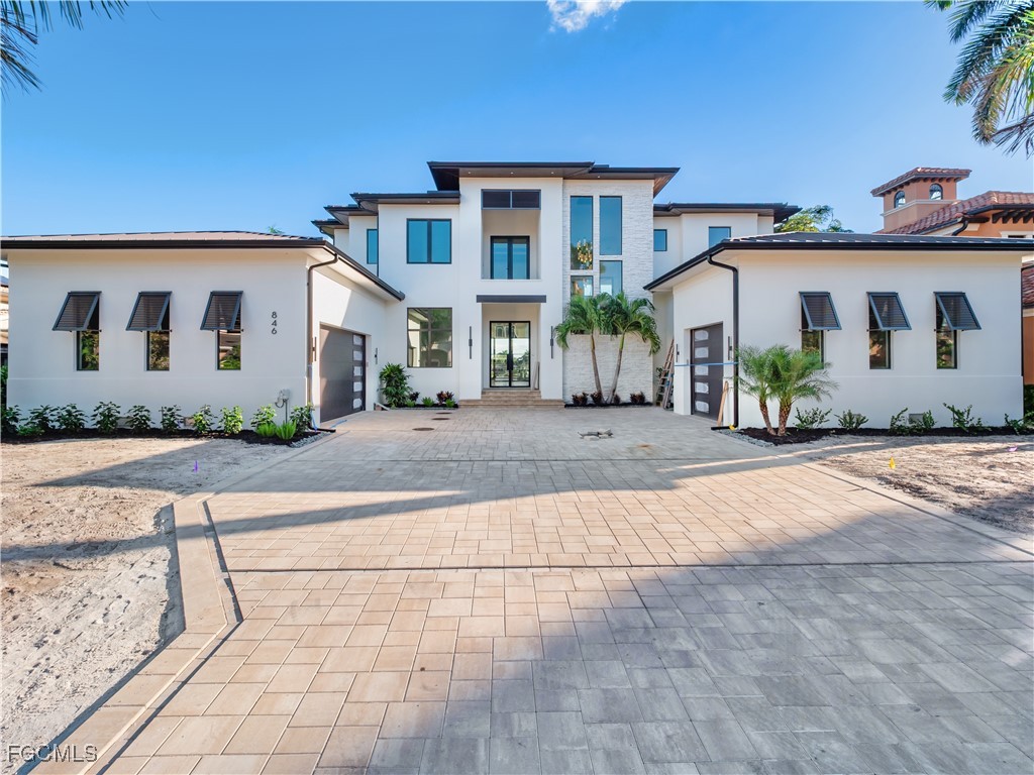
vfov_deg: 78.1
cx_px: 517
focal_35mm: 16
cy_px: 388
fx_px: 478
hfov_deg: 94.5
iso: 200
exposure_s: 1/160
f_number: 7.1
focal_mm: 8
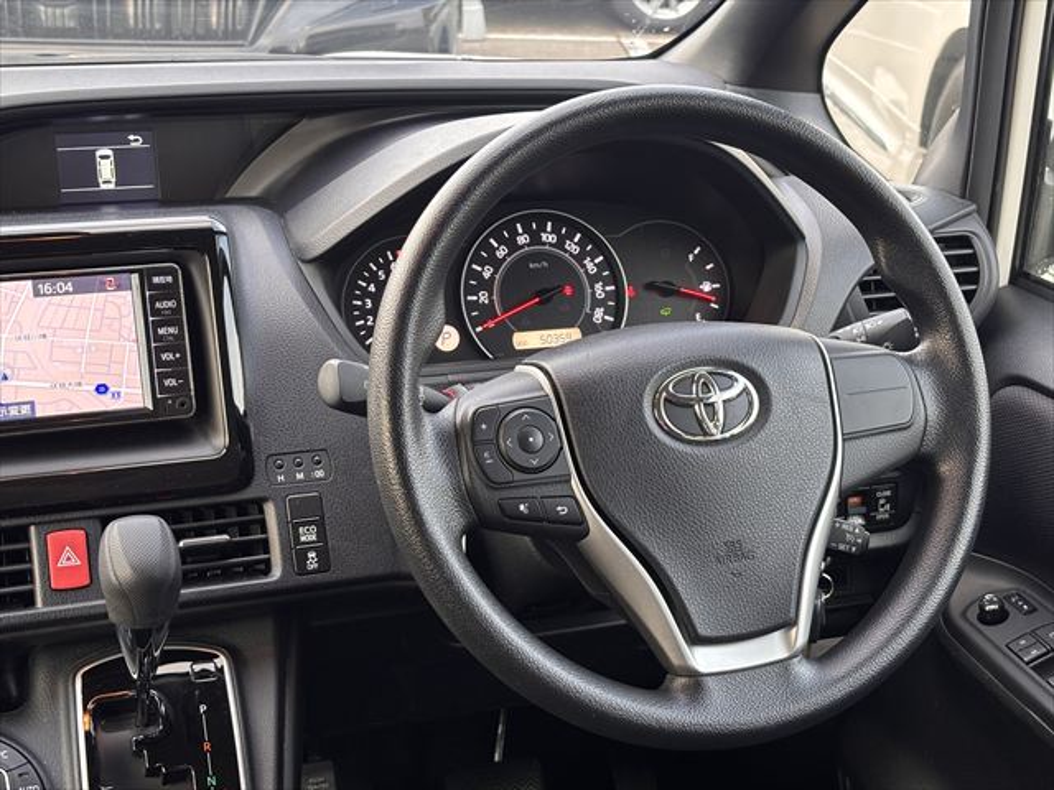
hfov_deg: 36.8
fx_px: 1583
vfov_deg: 28.0
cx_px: 527
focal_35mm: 52
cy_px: 395
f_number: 1.6
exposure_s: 1/41
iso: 160
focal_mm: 5.96
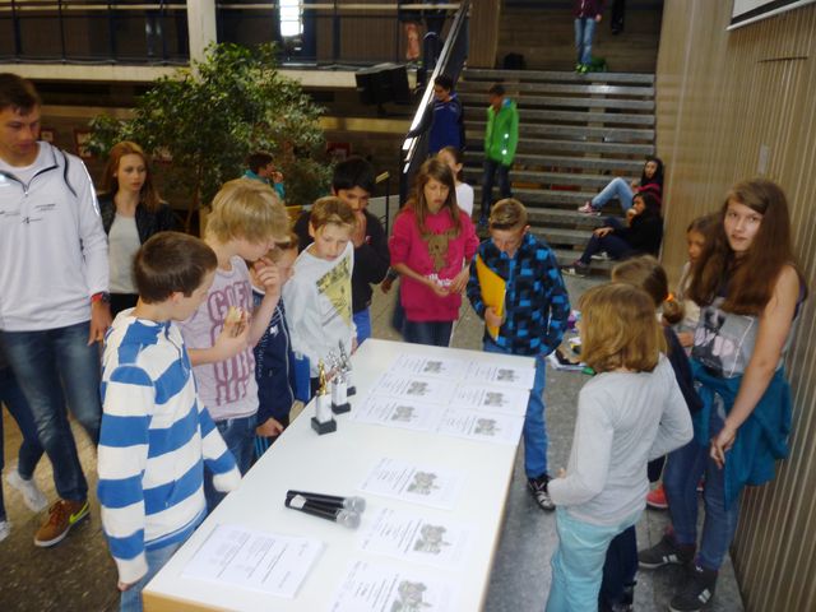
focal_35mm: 29
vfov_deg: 48.2
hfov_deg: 61.7
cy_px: 306
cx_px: 408
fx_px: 684
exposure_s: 1/30
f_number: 3.3
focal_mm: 5.2
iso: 125
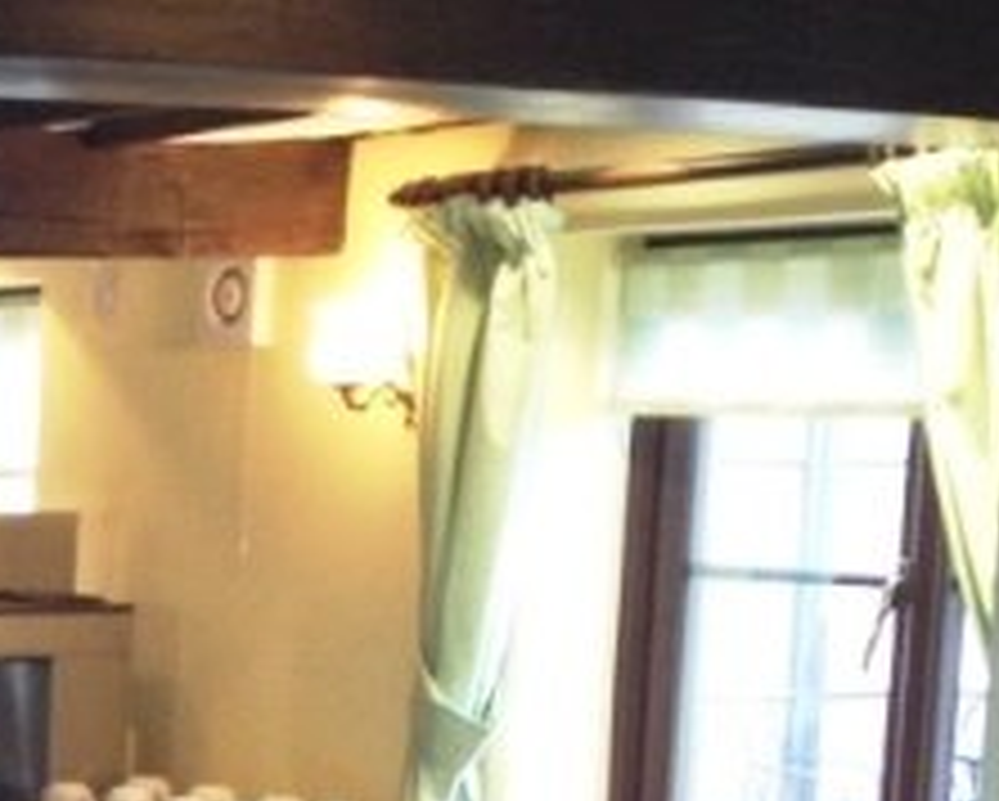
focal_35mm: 123
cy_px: 945
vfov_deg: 12.3
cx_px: -680
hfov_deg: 14.2
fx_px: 3640
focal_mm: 4.28
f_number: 2.4
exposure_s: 1/20
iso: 125
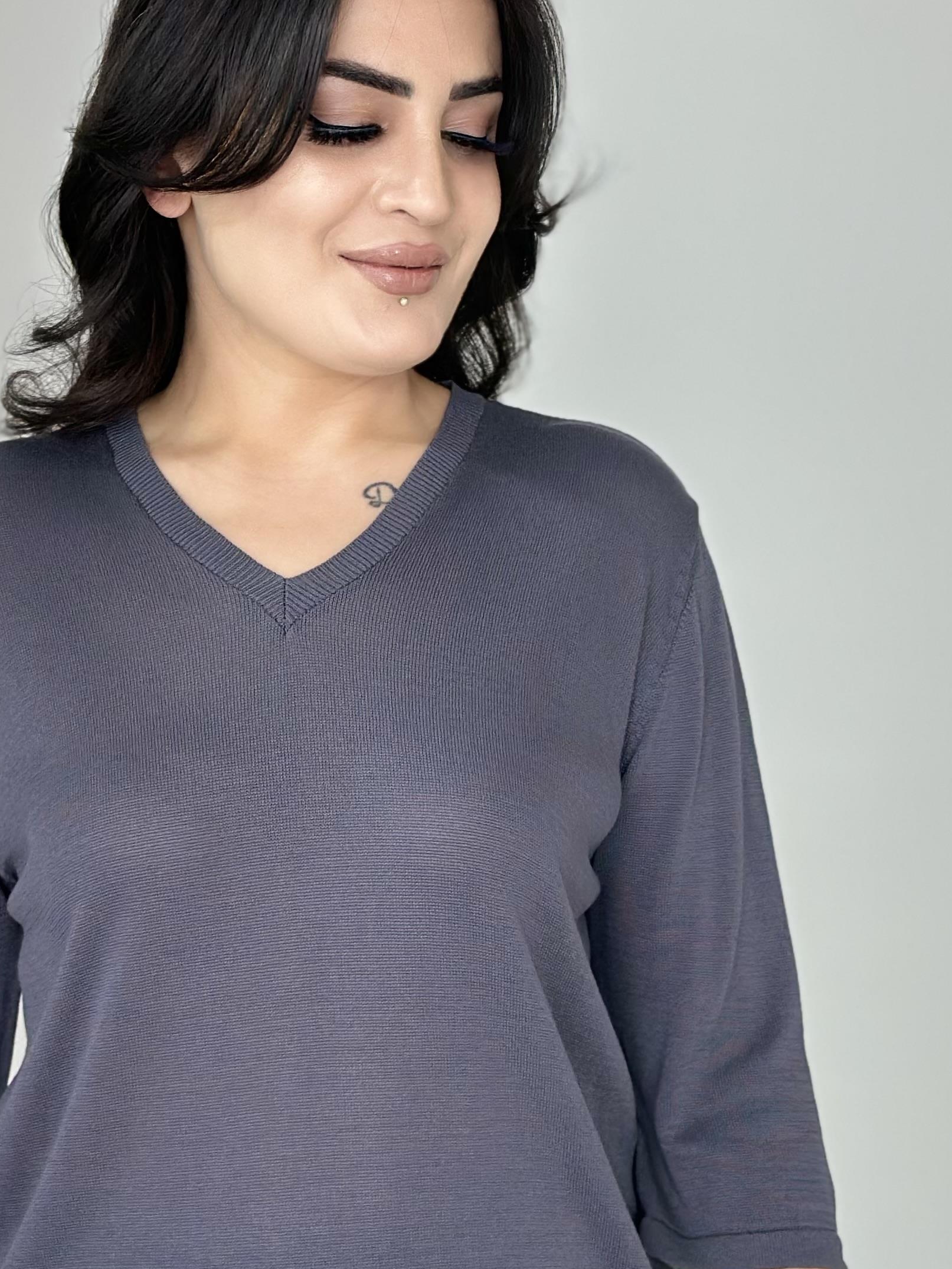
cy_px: 773
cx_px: 340
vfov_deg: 21.7
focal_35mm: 90
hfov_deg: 16.4
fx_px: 3300
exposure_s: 1/345
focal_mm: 6.86
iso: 80
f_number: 1.78
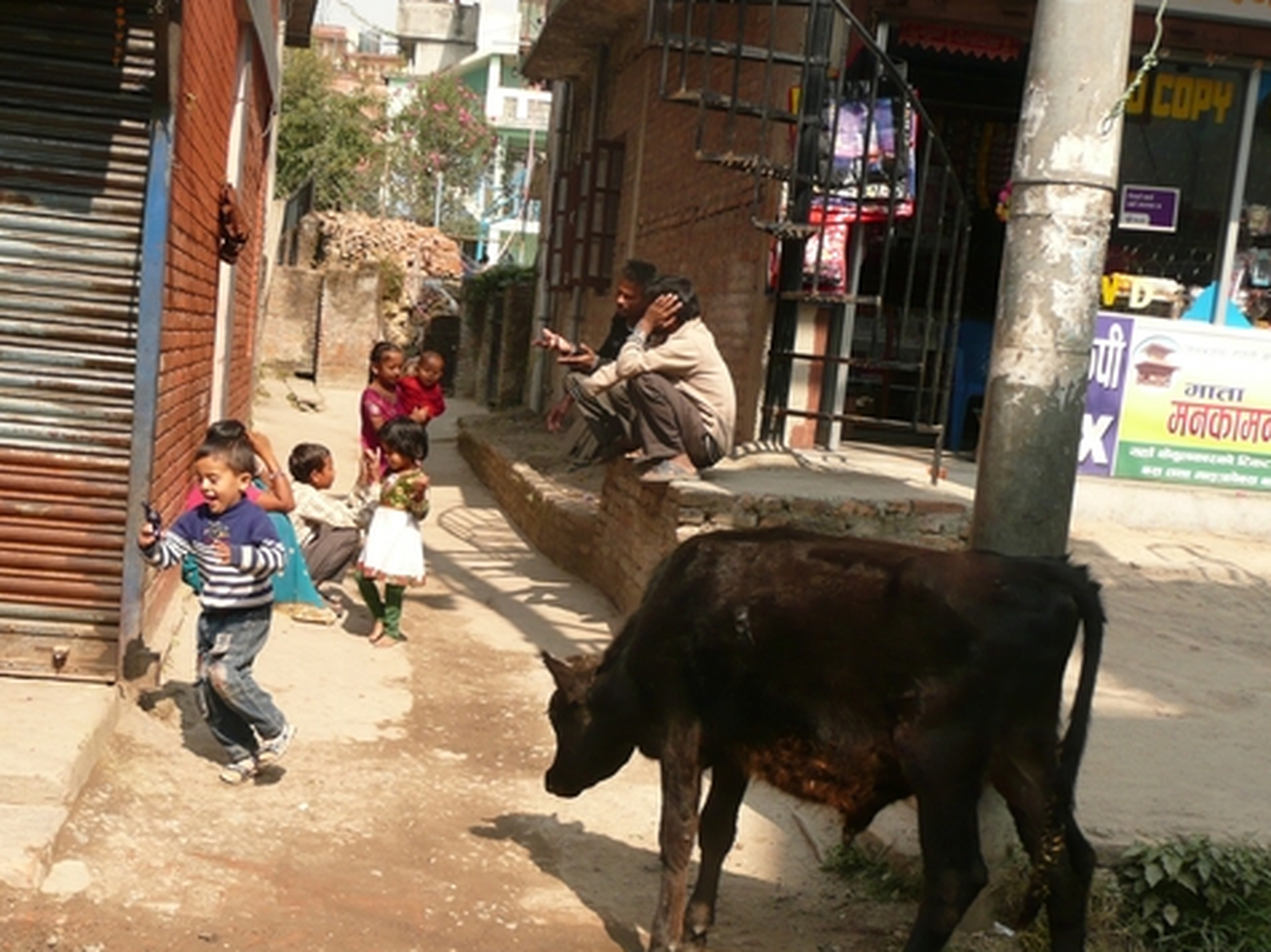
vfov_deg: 30.1
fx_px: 1762
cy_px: 594
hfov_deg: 39.6
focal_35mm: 48
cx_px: 535
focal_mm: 6.2
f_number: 3.8
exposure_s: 1/320
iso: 100
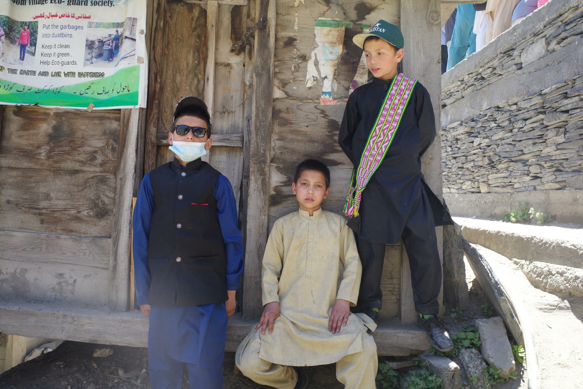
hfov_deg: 65.5
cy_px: 194
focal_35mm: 28
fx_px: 453
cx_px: 292
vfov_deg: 46.4
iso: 200
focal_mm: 18.3
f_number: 9
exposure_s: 1/40
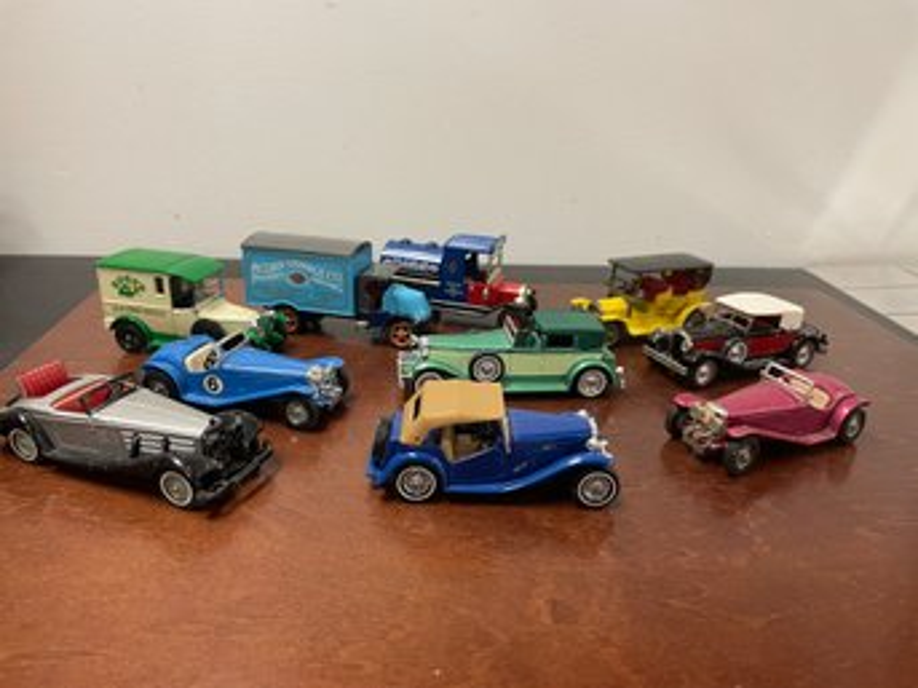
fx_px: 689
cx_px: 459
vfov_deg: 53.0
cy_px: 344
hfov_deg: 67.3
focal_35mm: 26
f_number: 1.6
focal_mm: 4.2
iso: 160
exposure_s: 1/60
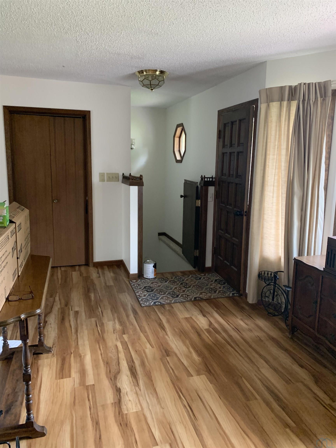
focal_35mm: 26
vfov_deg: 67.3
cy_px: 224
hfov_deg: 53.1
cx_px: 168
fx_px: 336
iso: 320
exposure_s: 1/60
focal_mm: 4.25
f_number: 1.8
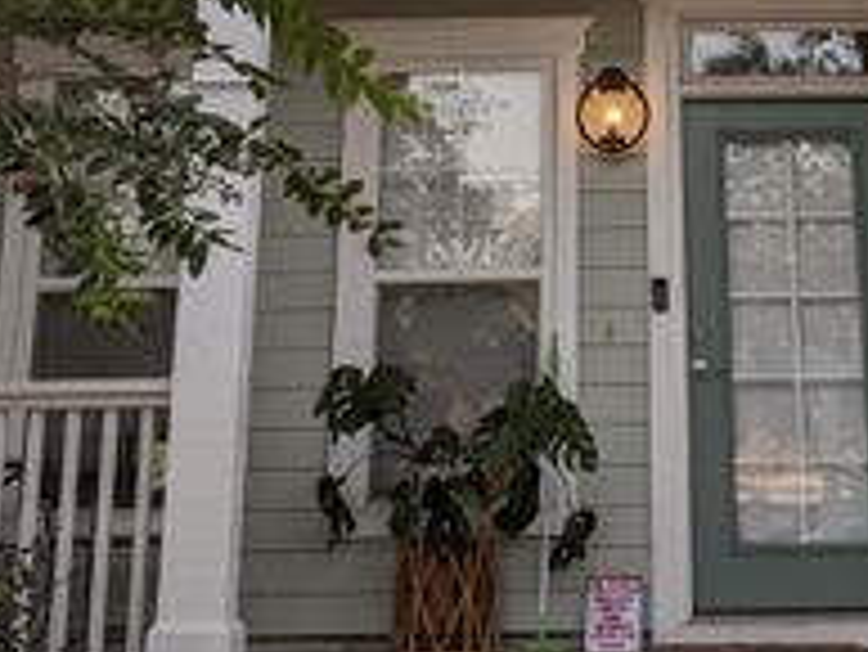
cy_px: -34
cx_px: 657
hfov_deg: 27.4
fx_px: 1756
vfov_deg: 20.2
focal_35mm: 70
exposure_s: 1/809
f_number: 1.8
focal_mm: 4.44
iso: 48
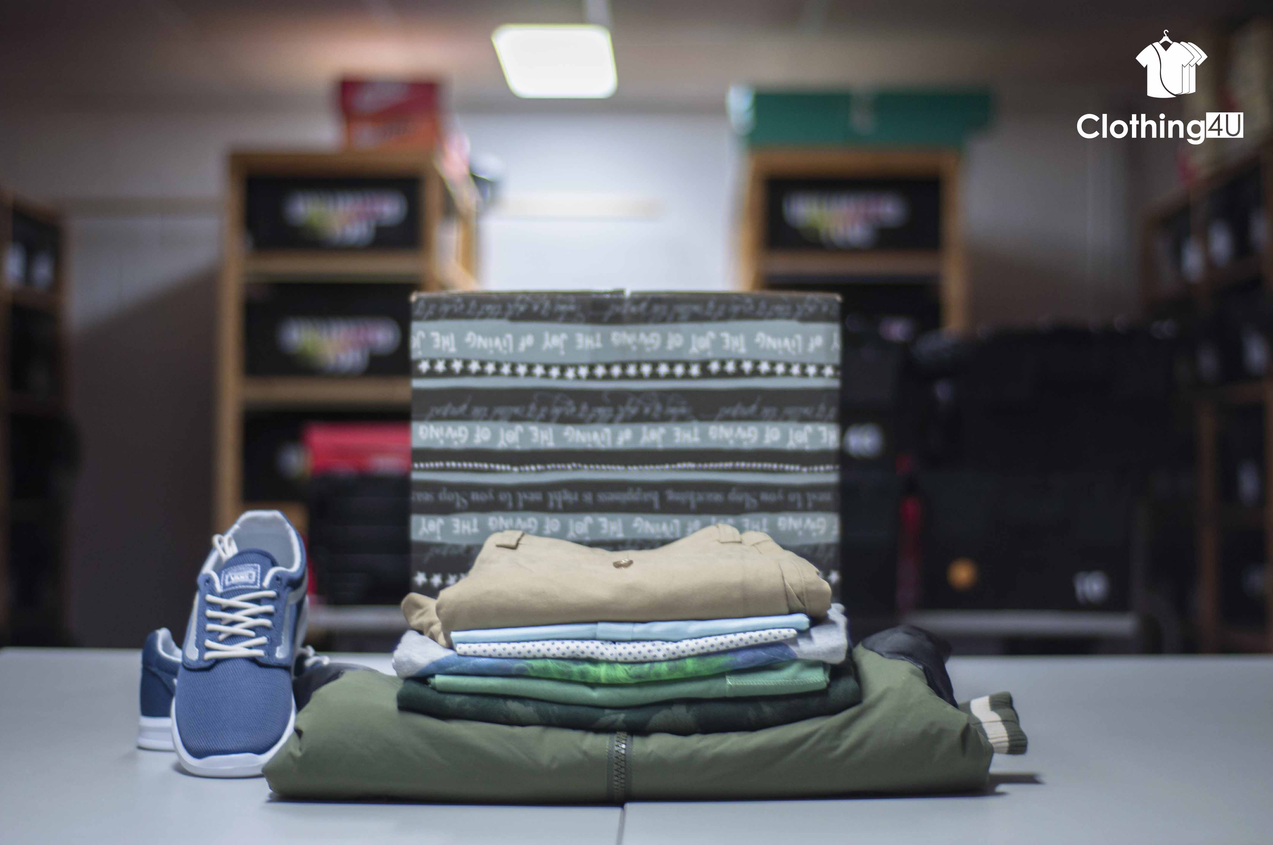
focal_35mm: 75
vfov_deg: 18.1
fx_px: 2649
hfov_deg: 27.0
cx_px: 636
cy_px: 422
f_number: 1.8
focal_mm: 50
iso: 220
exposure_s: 1/50
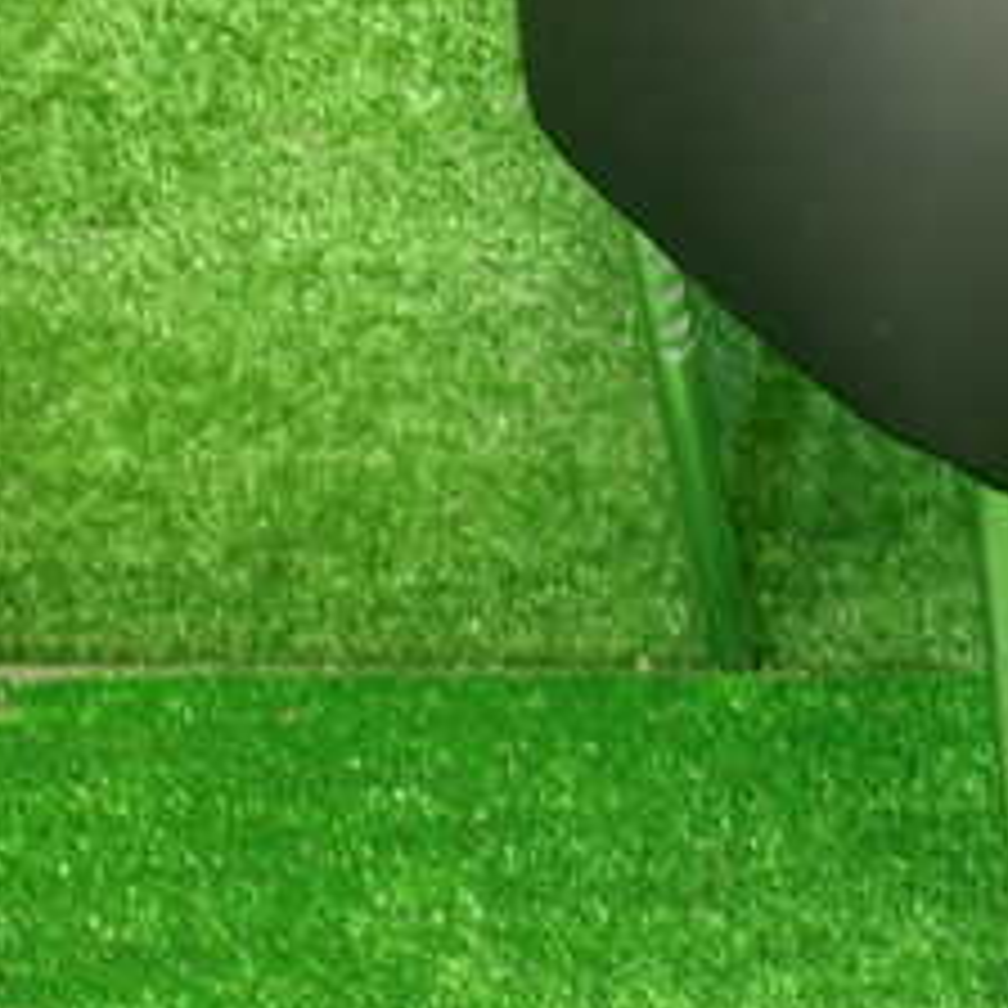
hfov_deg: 23.5
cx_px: 954
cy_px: 171
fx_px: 2339
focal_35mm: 71
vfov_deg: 23.9
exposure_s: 1/30
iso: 250
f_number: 2.3
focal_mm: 5.4
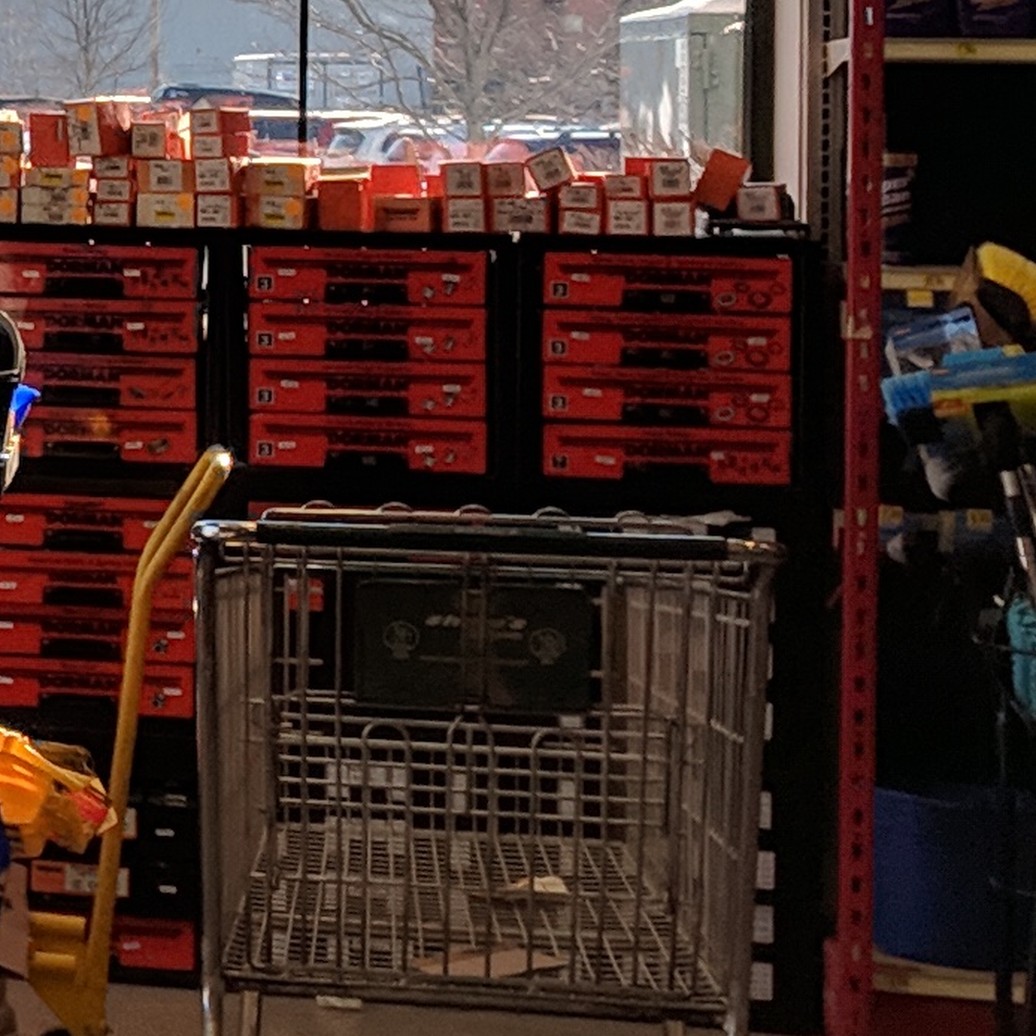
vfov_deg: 12.9
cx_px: -1417
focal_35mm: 134
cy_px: 12
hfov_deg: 11.1
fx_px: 4537
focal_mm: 4.67
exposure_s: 1/674
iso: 50
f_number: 2
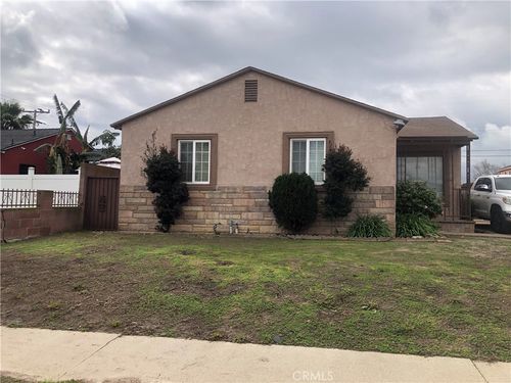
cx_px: 256
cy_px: 192
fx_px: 413
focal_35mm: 28
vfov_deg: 49.7
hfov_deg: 63.4
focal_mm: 3.99
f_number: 1.8
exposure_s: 1/1567
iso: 20
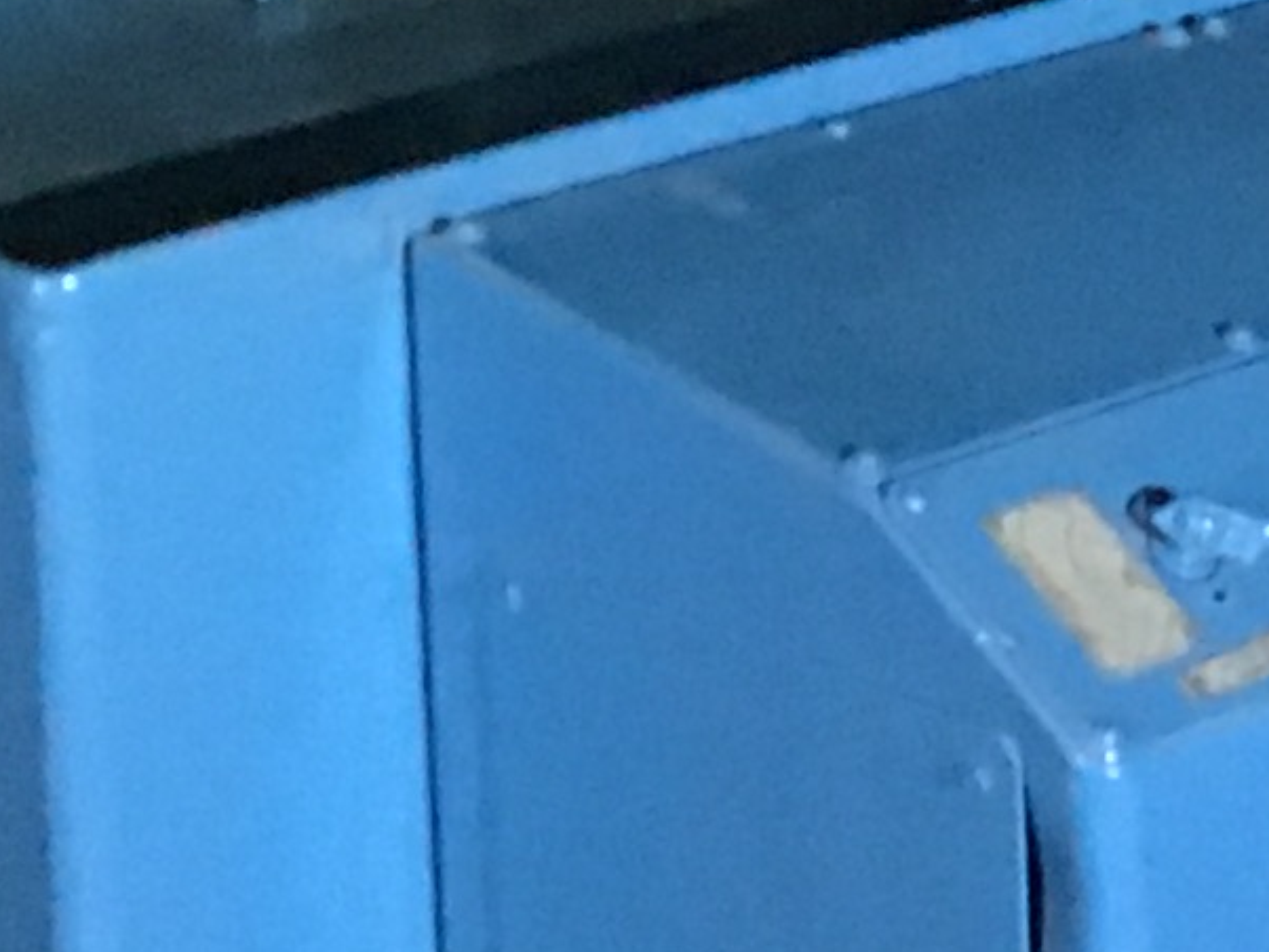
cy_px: -520
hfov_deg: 11.5
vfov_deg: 8.6
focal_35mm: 168
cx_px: 1594
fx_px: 6161
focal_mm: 3.3
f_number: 2.4
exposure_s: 1/15
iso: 200
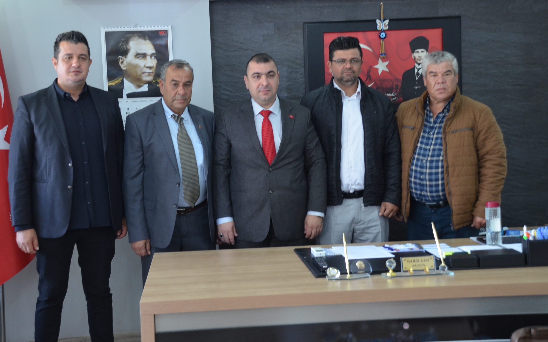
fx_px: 800
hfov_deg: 37.8
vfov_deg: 24.1
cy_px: 140
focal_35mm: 54
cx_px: 249
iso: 1100
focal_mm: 31
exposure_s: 1/30
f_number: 4
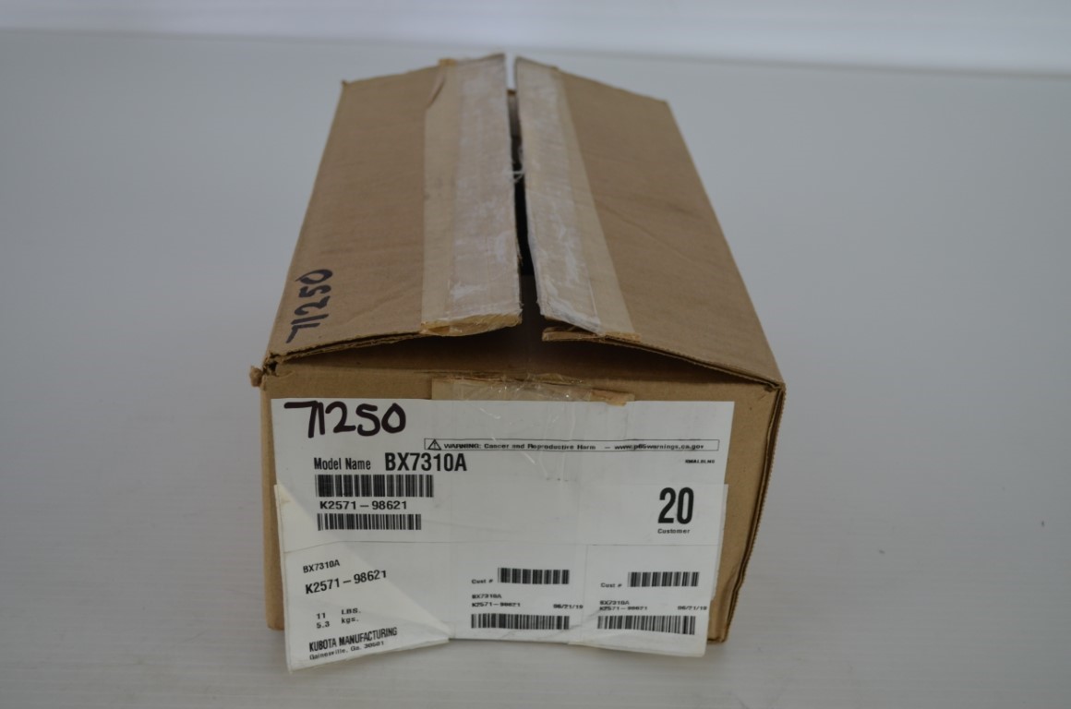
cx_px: 536
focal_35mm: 45
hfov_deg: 43.7
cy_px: 354
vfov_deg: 29.7
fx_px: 1336
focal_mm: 30
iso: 400
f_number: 4.5
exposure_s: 1/80
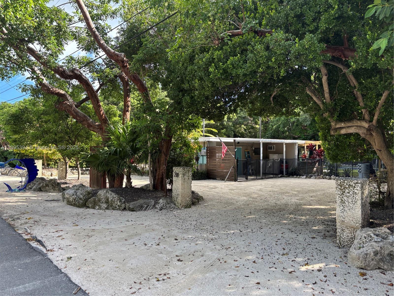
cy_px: 148
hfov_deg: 67.3
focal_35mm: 26
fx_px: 296
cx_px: 197
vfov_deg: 53.1
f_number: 1.6
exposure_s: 1/458
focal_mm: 5.96
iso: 50
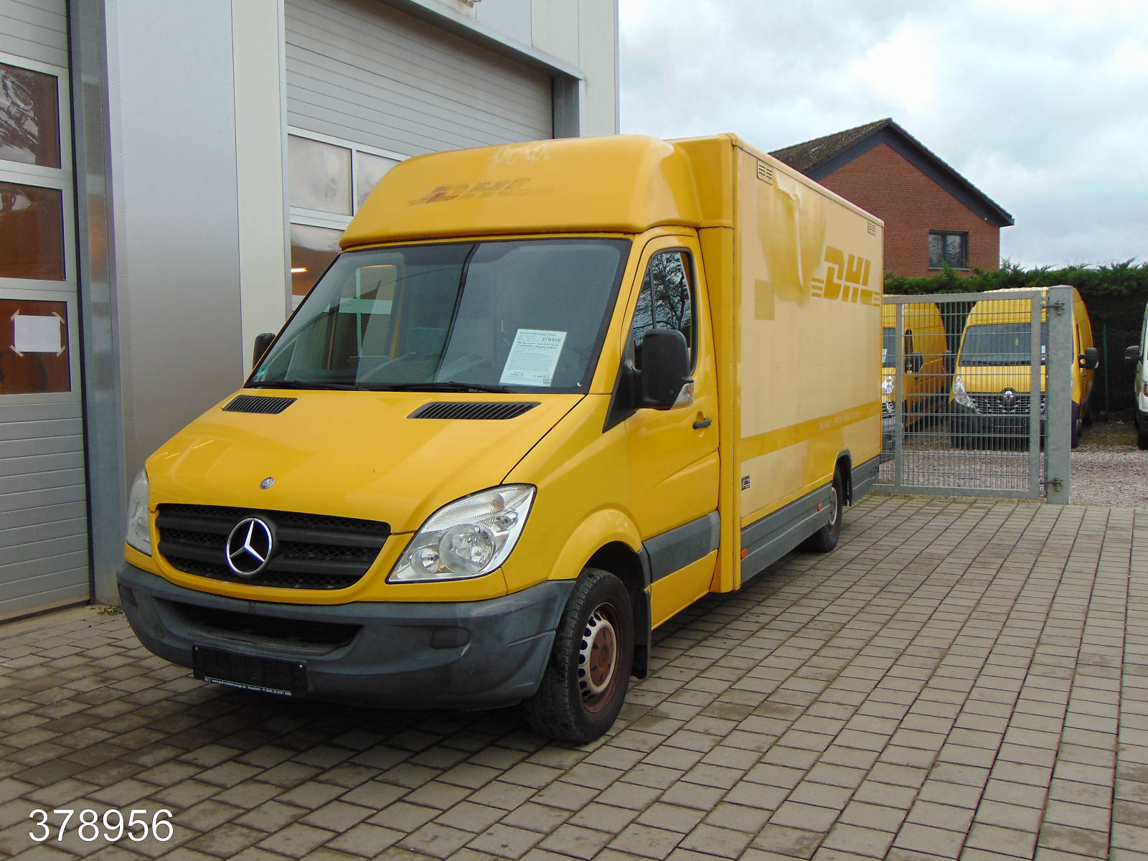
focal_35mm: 33
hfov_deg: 55.4
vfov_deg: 42.9
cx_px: 574
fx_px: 1094
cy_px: 430
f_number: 3.2
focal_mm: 5.8
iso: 80
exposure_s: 1/100
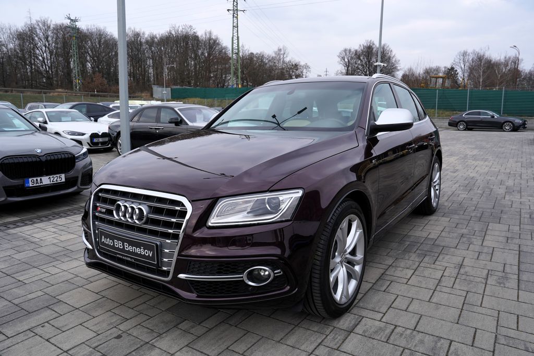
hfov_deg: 71.5
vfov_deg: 51.3
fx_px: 371
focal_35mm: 25
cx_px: 267
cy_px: 178
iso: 100
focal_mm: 25
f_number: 8
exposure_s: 1/250
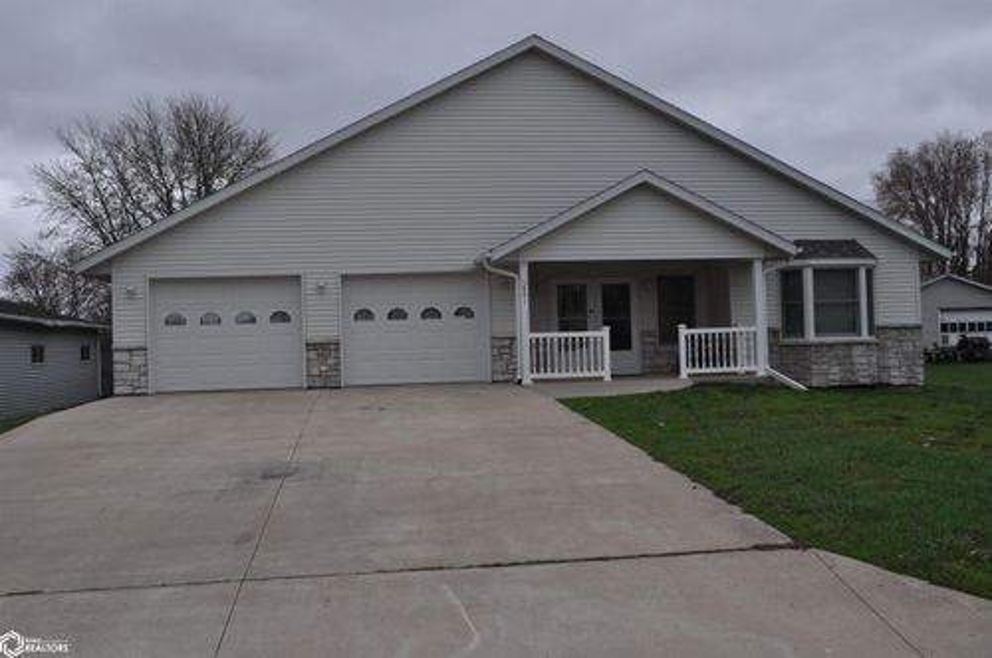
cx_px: 496
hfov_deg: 53.2
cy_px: 329
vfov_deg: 36.8
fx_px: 991
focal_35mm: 36
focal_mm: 24
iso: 200
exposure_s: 1/320
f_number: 9
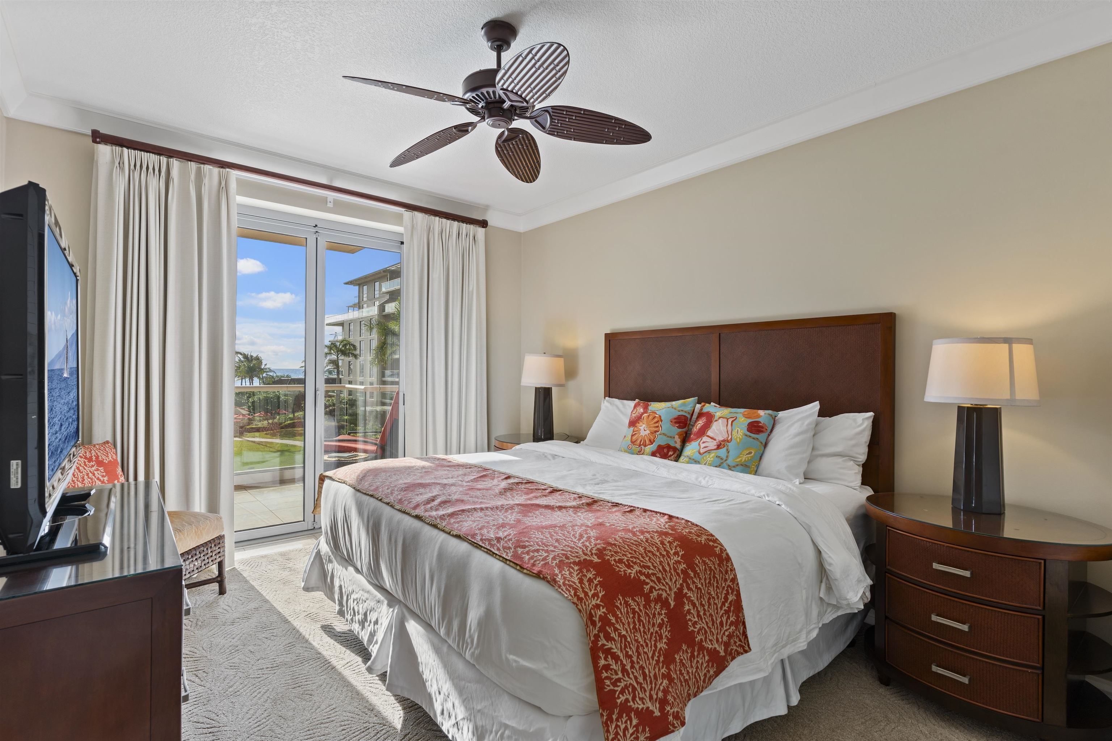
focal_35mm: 17
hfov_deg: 93.3
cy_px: 370
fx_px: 525
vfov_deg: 70.4
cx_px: 556
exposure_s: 1/8
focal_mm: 17
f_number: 8
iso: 100
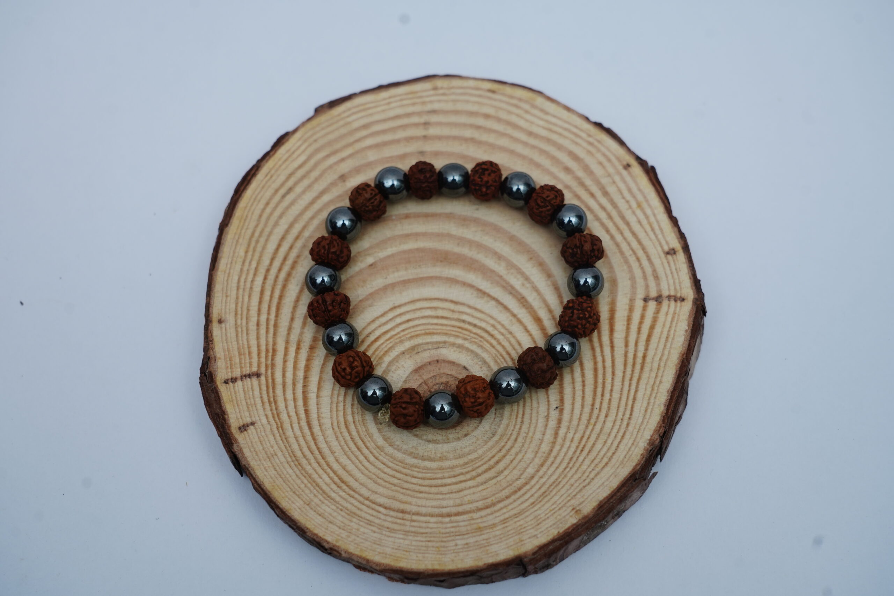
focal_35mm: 54
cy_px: 298
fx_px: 1341
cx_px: 447
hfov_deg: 36.9
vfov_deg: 25.1
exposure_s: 1/125
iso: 400
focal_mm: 54
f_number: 7.1
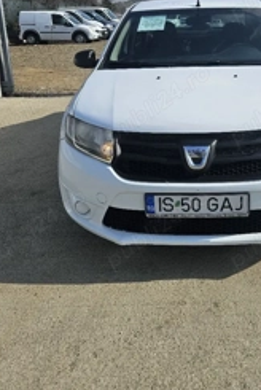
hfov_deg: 33.7
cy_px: 124
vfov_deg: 48.5
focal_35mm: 39
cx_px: 189
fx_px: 423
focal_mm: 5.4
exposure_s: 1/3333
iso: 25
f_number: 1.8
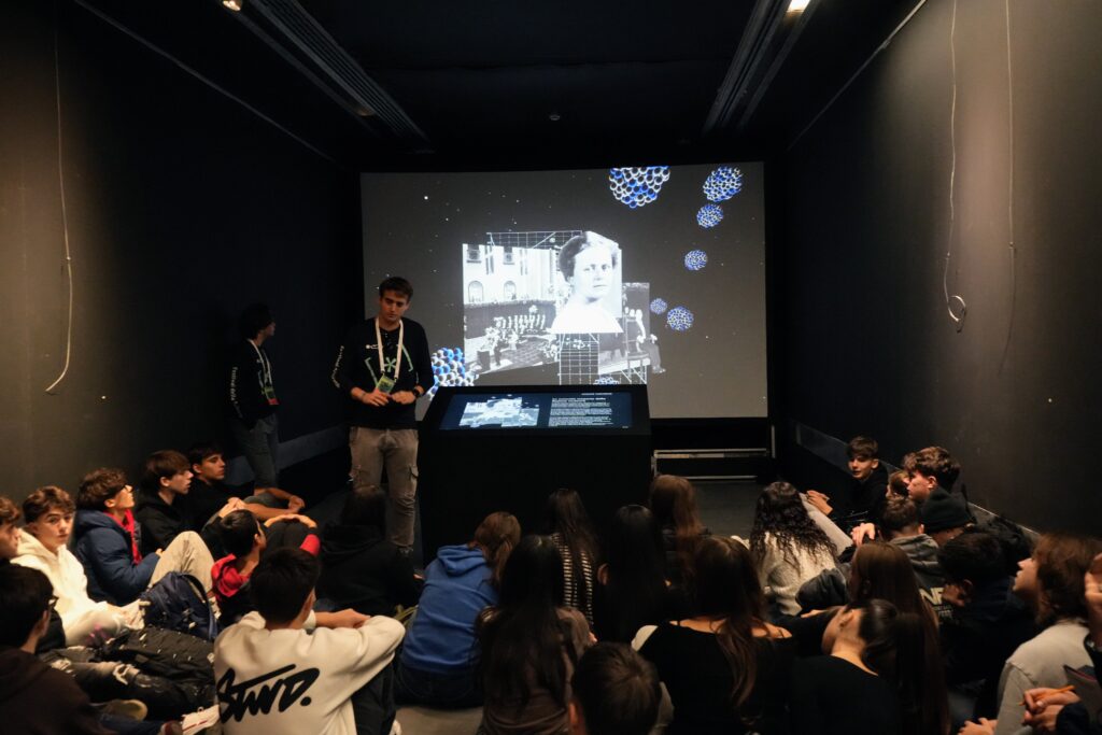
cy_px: 368
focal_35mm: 33
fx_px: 1010
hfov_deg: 57.2
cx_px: 551
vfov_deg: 40.0
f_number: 7.1
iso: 8000
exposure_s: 1/50
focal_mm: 33
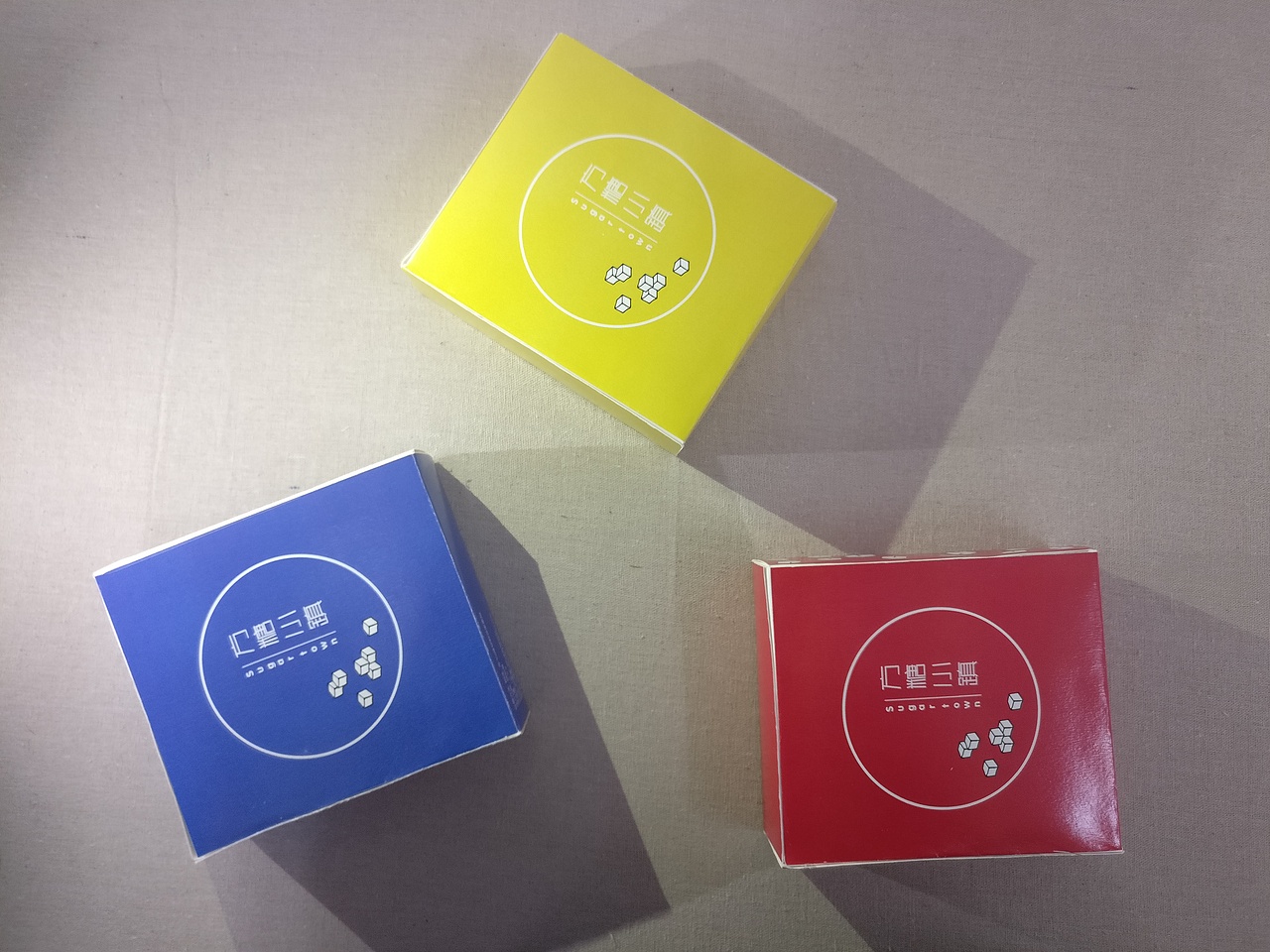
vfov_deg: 49.7
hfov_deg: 63.4
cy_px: 476
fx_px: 1027
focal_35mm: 28
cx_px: 635
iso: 400
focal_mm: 4.26
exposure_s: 1/25
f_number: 2
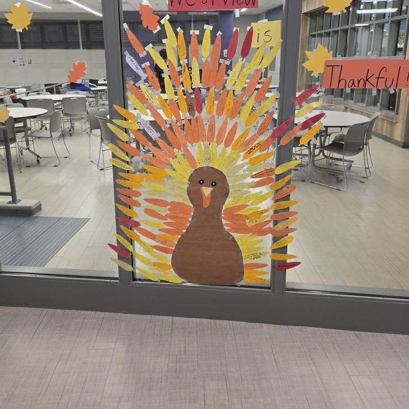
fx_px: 374
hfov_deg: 57.3
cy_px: 157
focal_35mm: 28
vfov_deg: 56.7
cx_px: 204
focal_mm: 5.4
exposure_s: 1/120
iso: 160
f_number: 1.8
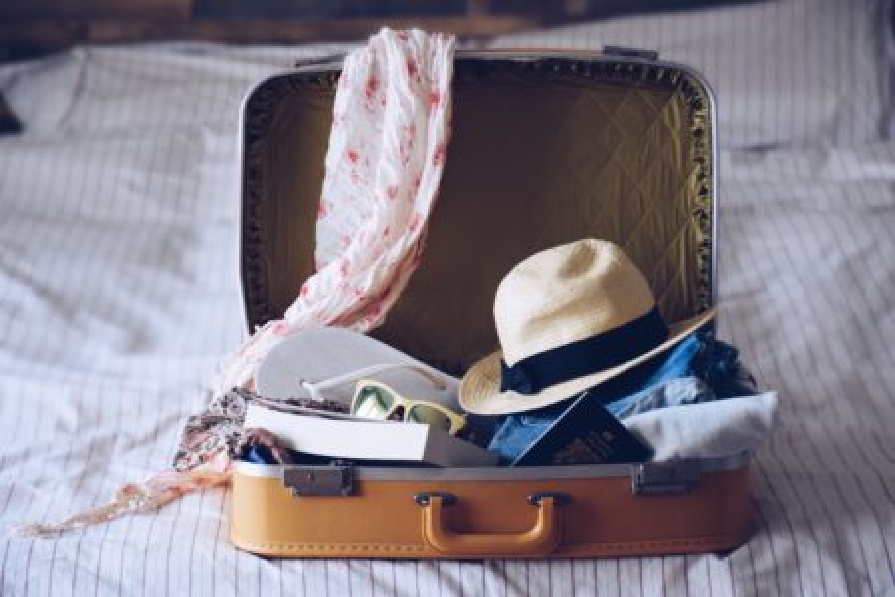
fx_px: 3170
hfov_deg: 16.1
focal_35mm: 128
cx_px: 448
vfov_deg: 10.8
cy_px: 298
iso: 900
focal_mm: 85
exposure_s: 1/125
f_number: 5.3
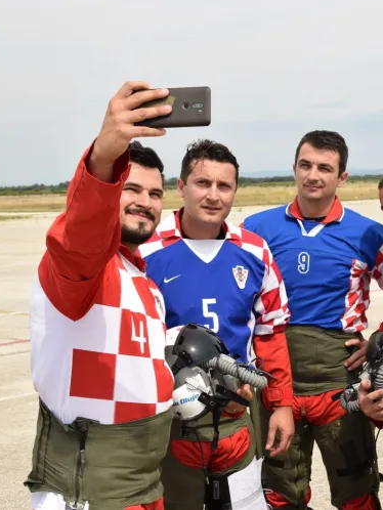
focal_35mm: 66
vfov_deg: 29.4
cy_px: 251
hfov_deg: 21.9
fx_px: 973
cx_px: 314
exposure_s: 1/250
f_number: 8
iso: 100
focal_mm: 30
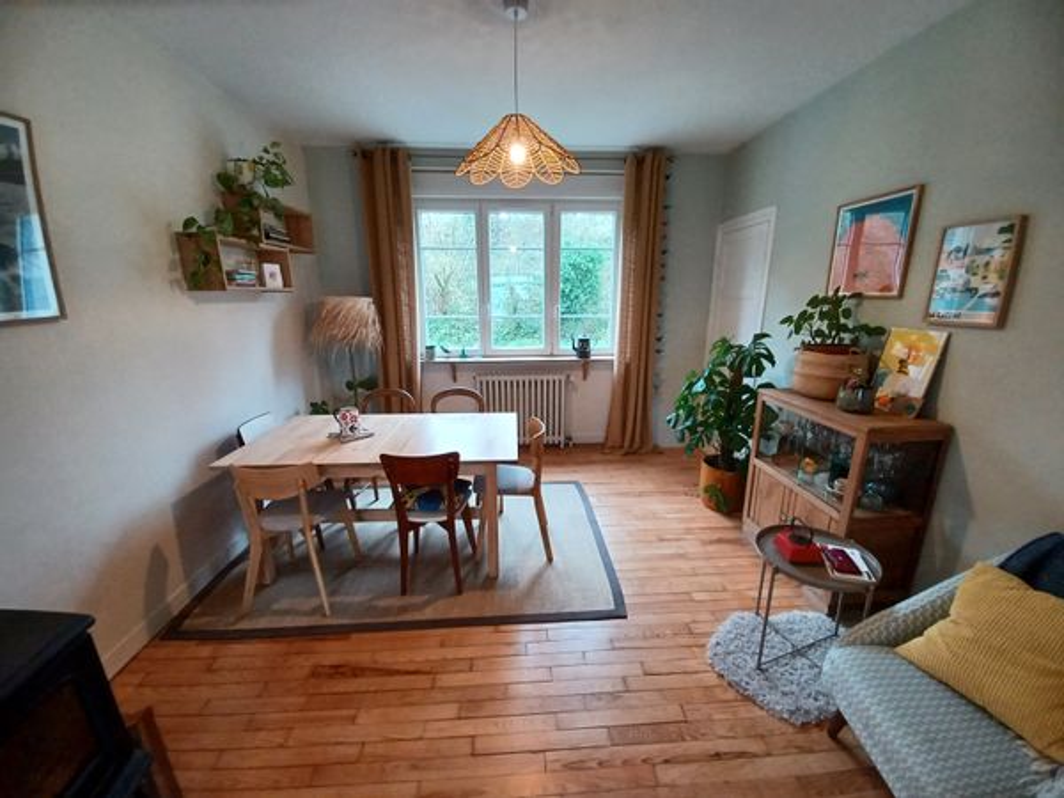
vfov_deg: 89.9
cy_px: 399
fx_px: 400
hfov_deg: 106.2
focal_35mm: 13
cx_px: 532
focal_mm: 1.42
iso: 160
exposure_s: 1/33
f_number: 2.2
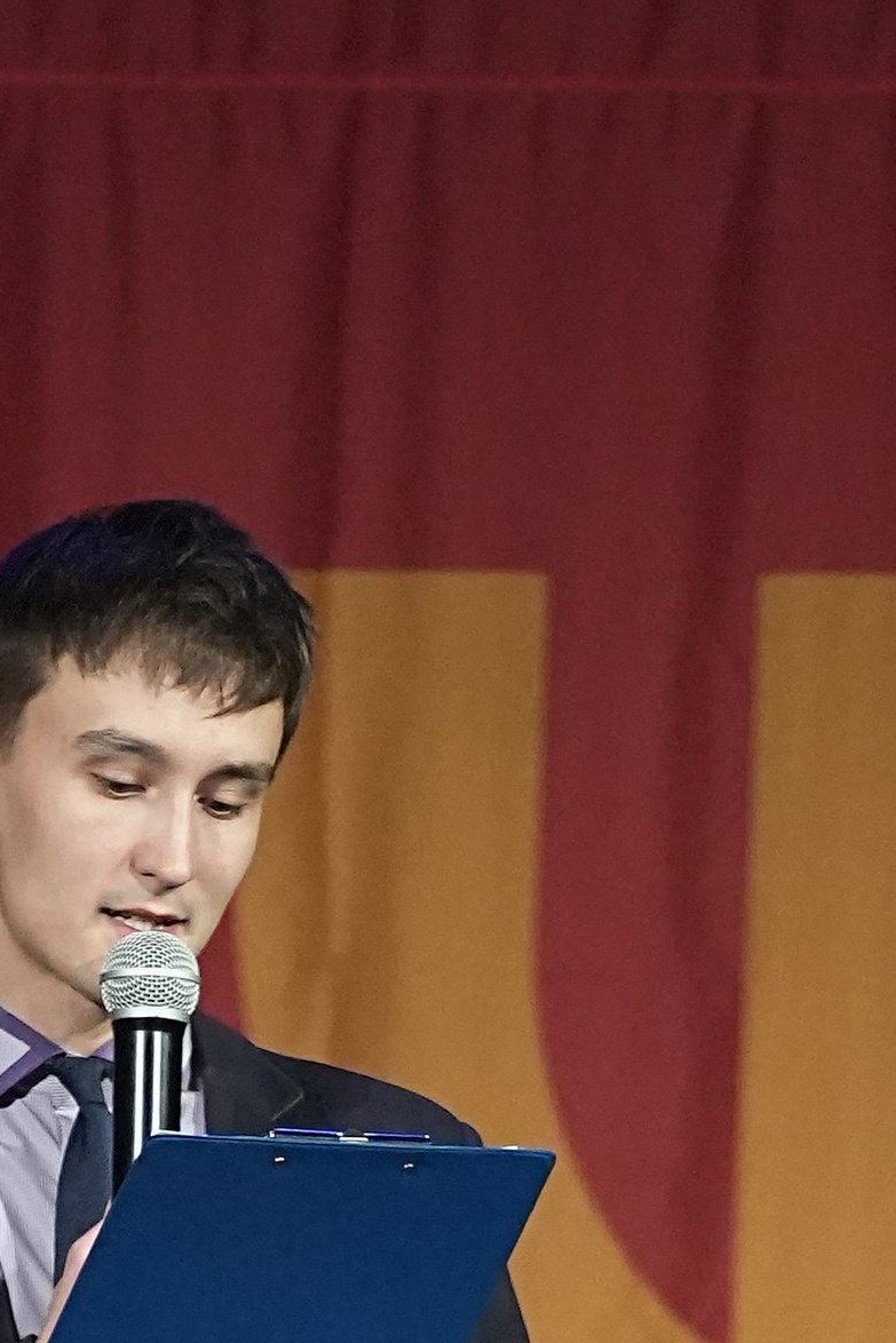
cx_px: 212
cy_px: 1944
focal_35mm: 798
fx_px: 29781
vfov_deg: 2.6
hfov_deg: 1.7
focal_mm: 163
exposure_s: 1/400
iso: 5000
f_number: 4
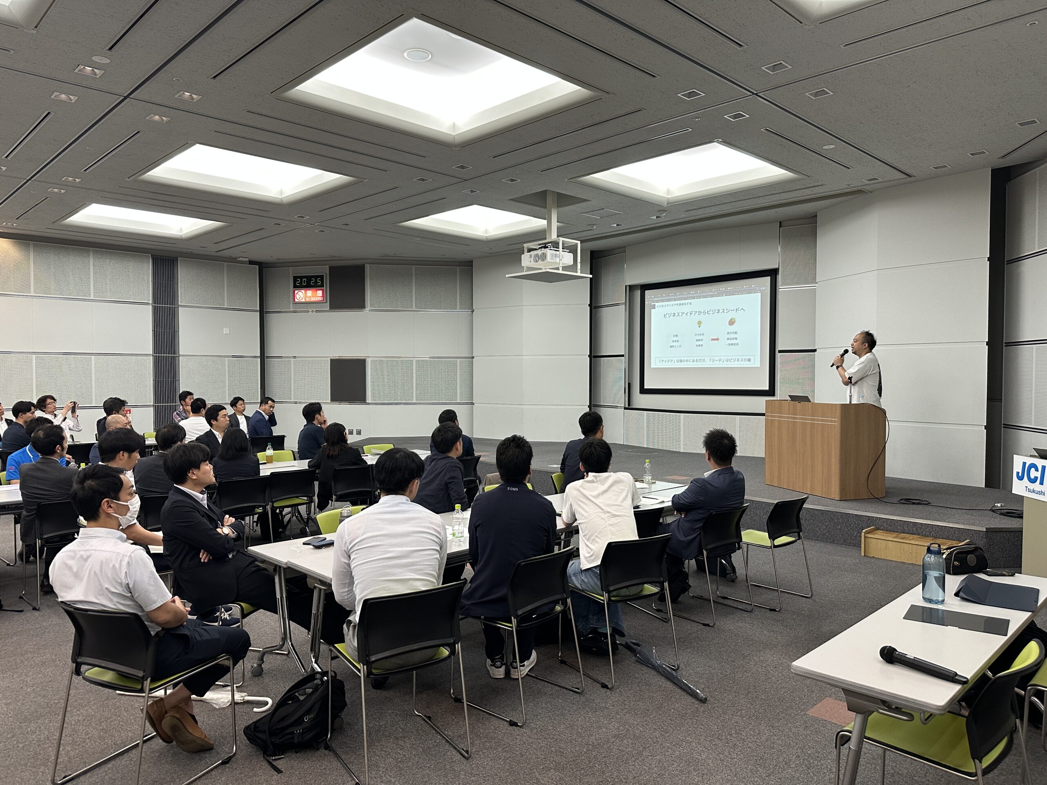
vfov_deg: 56.8
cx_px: 524
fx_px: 726
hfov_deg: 71.6
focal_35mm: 24
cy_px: 392
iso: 200
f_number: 1.78
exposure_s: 1/90
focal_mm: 6.86
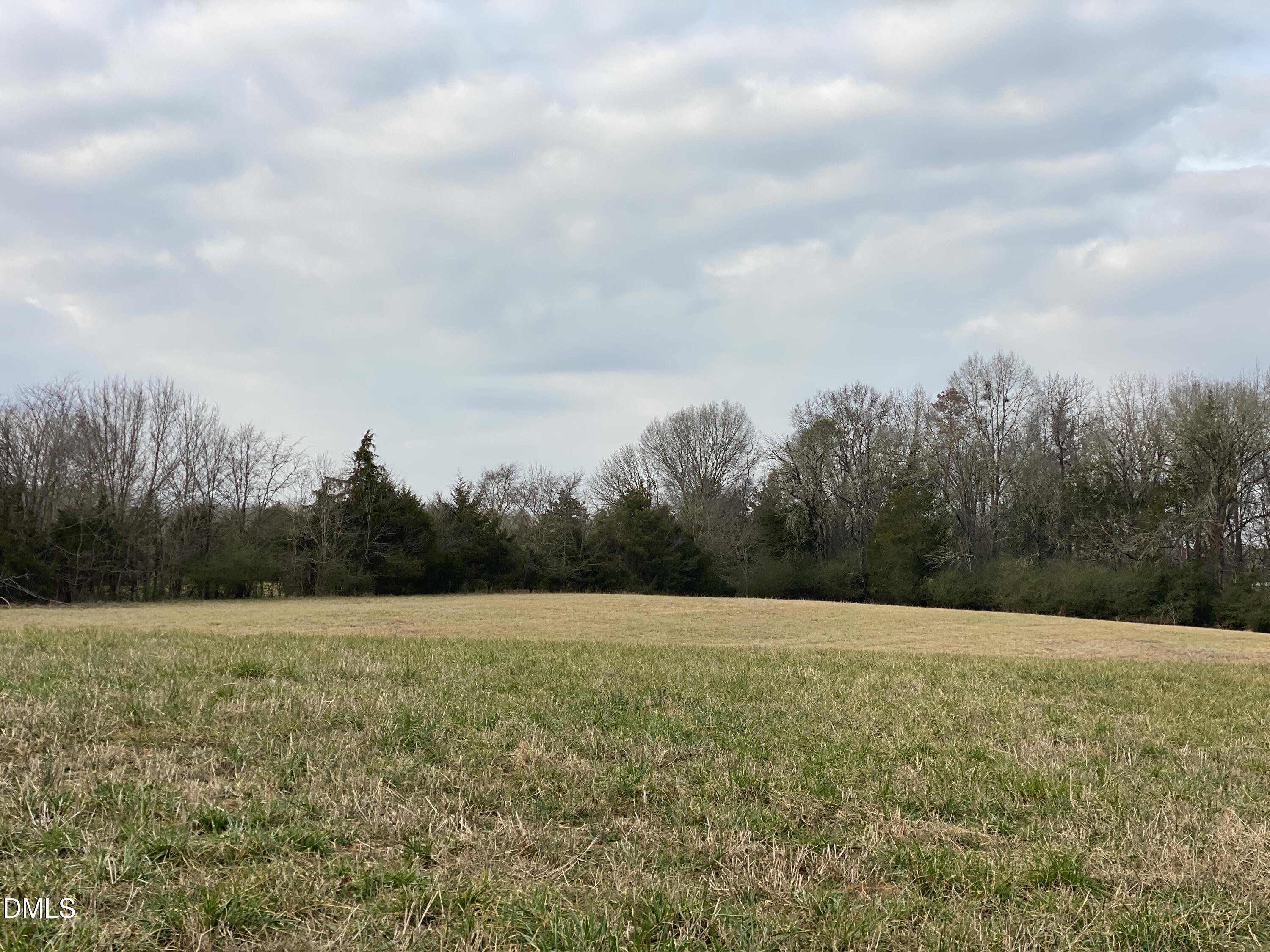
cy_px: 476
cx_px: 635
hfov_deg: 36.8
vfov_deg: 28.0
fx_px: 1908
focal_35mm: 52
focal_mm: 6
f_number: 2
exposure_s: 1/1115
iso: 20
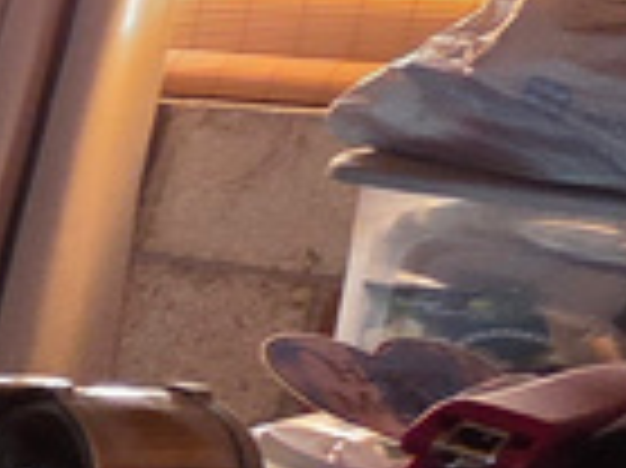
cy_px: 495
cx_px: -1545
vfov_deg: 15.0
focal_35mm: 96
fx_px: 1735
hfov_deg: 9.7
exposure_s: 1/60
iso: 400
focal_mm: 2.2
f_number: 2.2
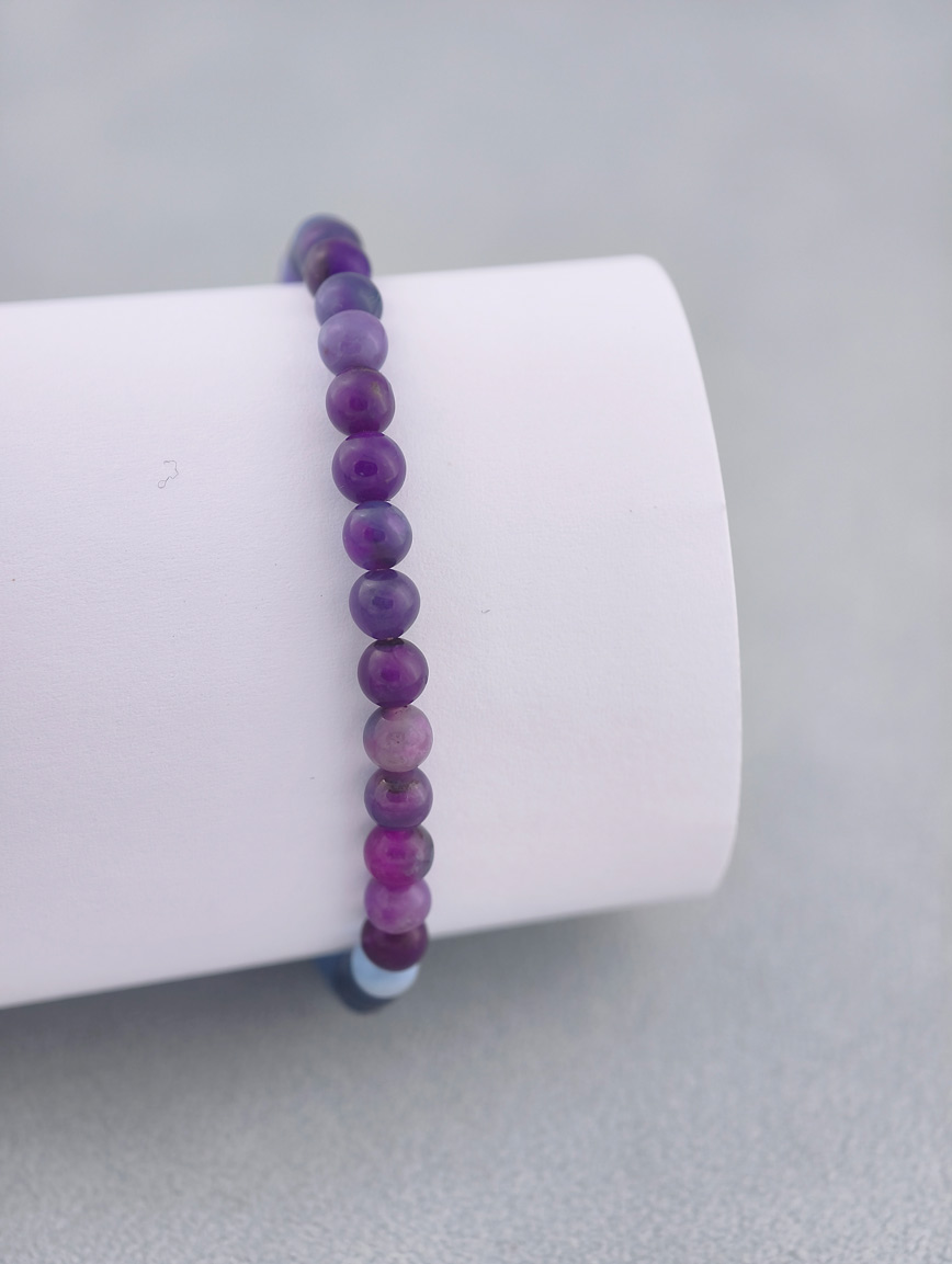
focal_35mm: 85
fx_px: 3109
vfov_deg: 23.0
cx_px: 476
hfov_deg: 17.4
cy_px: 632
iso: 125
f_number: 2.67
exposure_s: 1/160
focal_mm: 22.48
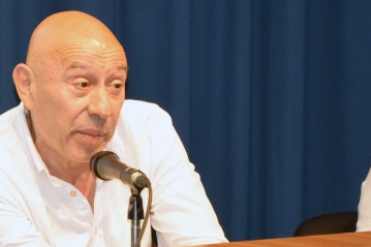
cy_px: 168
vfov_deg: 5.8
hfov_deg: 8.7
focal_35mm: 235
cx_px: 178
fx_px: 2425
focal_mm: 55
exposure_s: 1/60
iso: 3200
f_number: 5.6
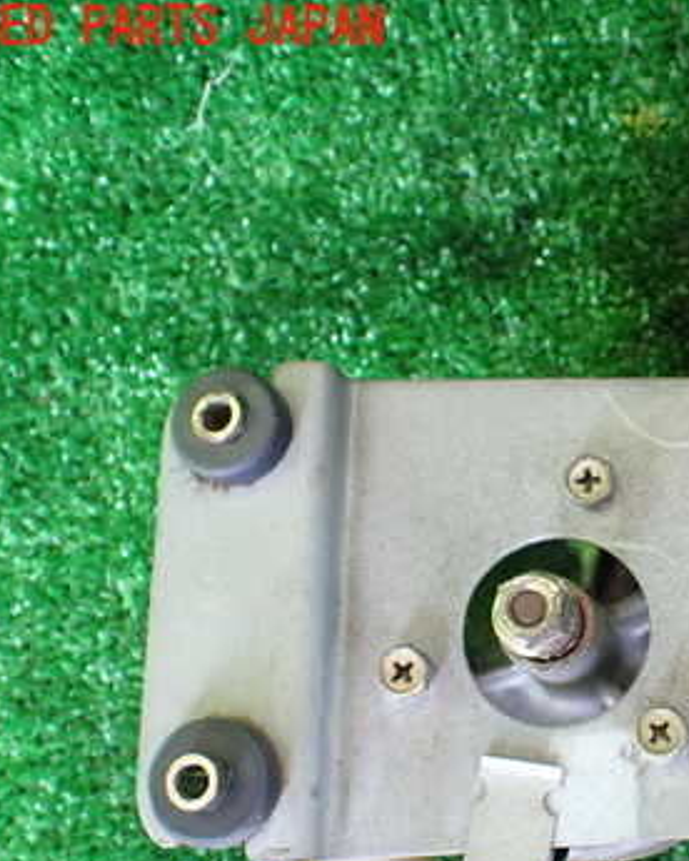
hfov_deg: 28.0
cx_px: 679
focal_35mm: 51
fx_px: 1300
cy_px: 559
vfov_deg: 36.4
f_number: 2.3
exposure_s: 1/125
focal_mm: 5.4
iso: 400
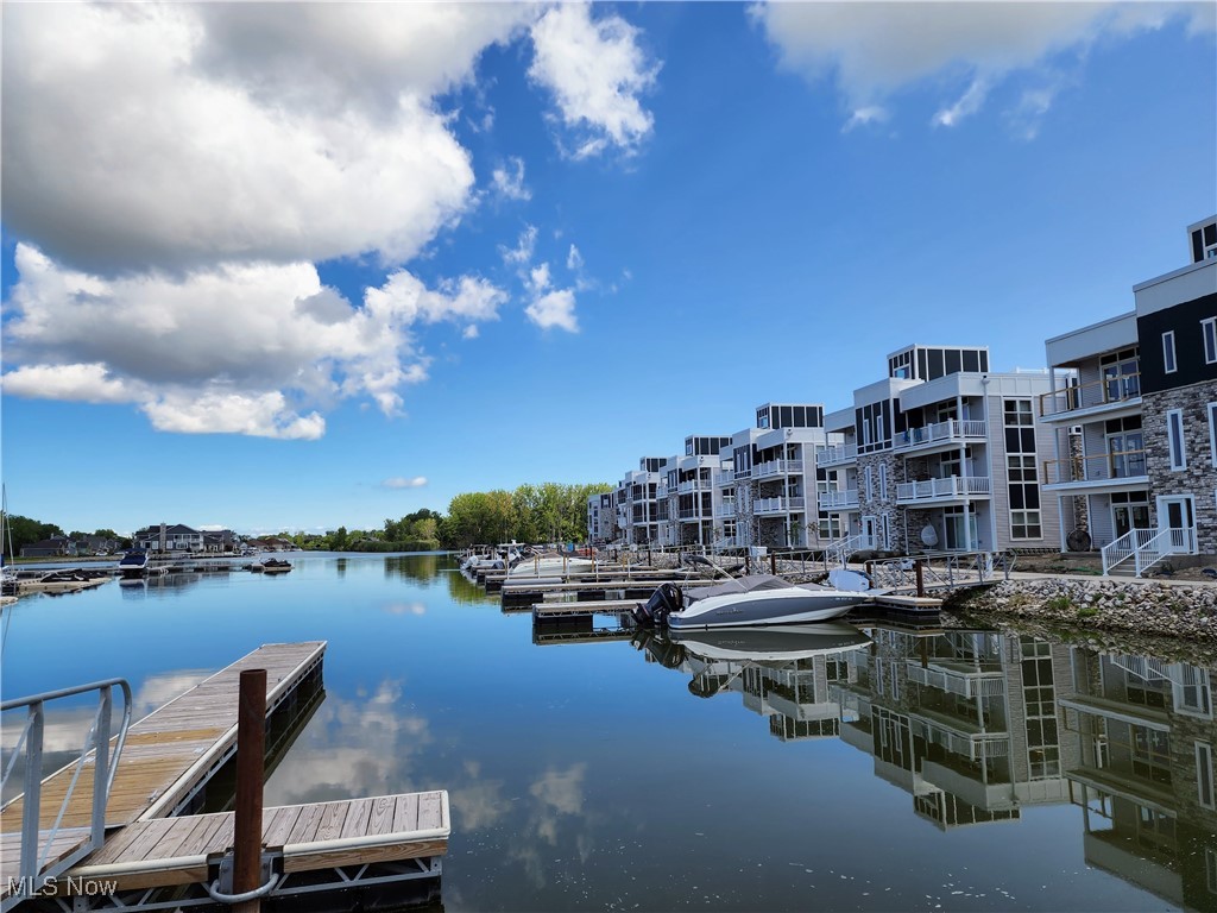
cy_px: 456
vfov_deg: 58.9
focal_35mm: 23
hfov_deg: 73.9
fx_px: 809
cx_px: 608
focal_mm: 6.4
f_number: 1.8
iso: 12
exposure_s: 1/1008
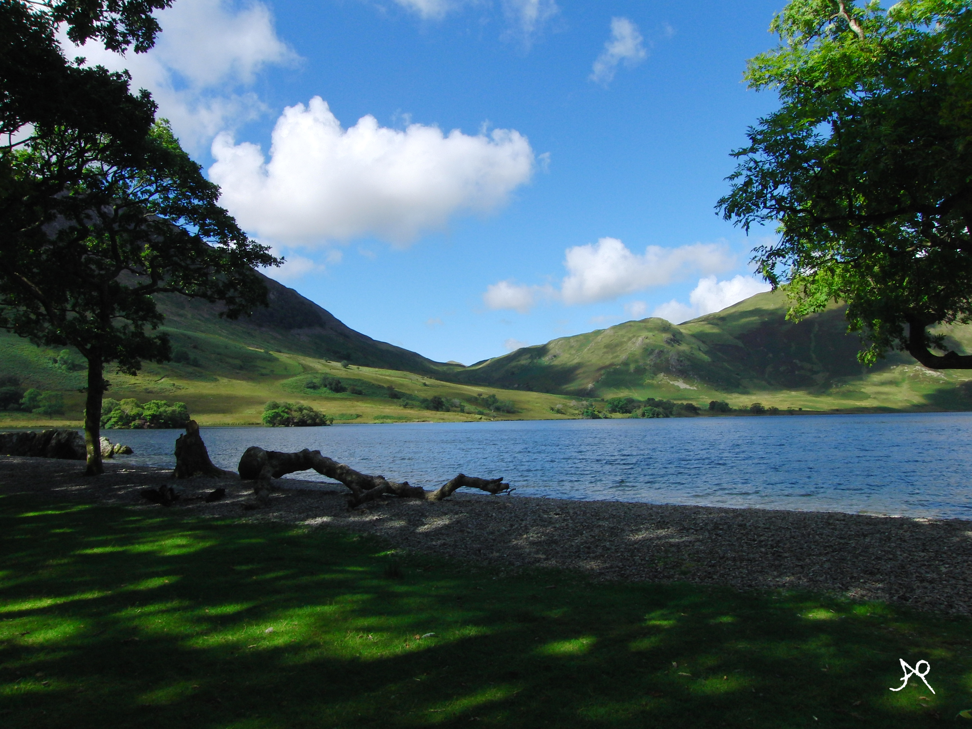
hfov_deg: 67.3
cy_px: 364
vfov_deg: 53.1
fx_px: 730
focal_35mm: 26
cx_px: 486
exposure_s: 1/400
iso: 100
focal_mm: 4.6
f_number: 6.2
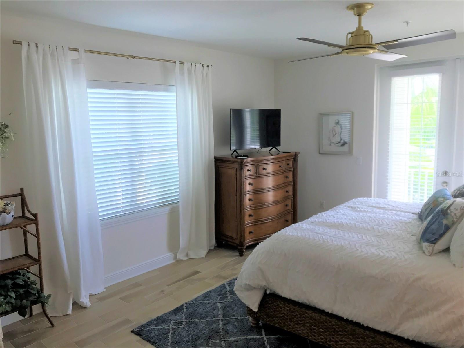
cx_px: 232
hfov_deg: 63.4
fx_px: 375
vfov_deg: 49.7
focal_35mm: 28
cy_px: 174
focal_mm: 3.99
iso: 32
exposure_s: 1/120
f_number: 1.8
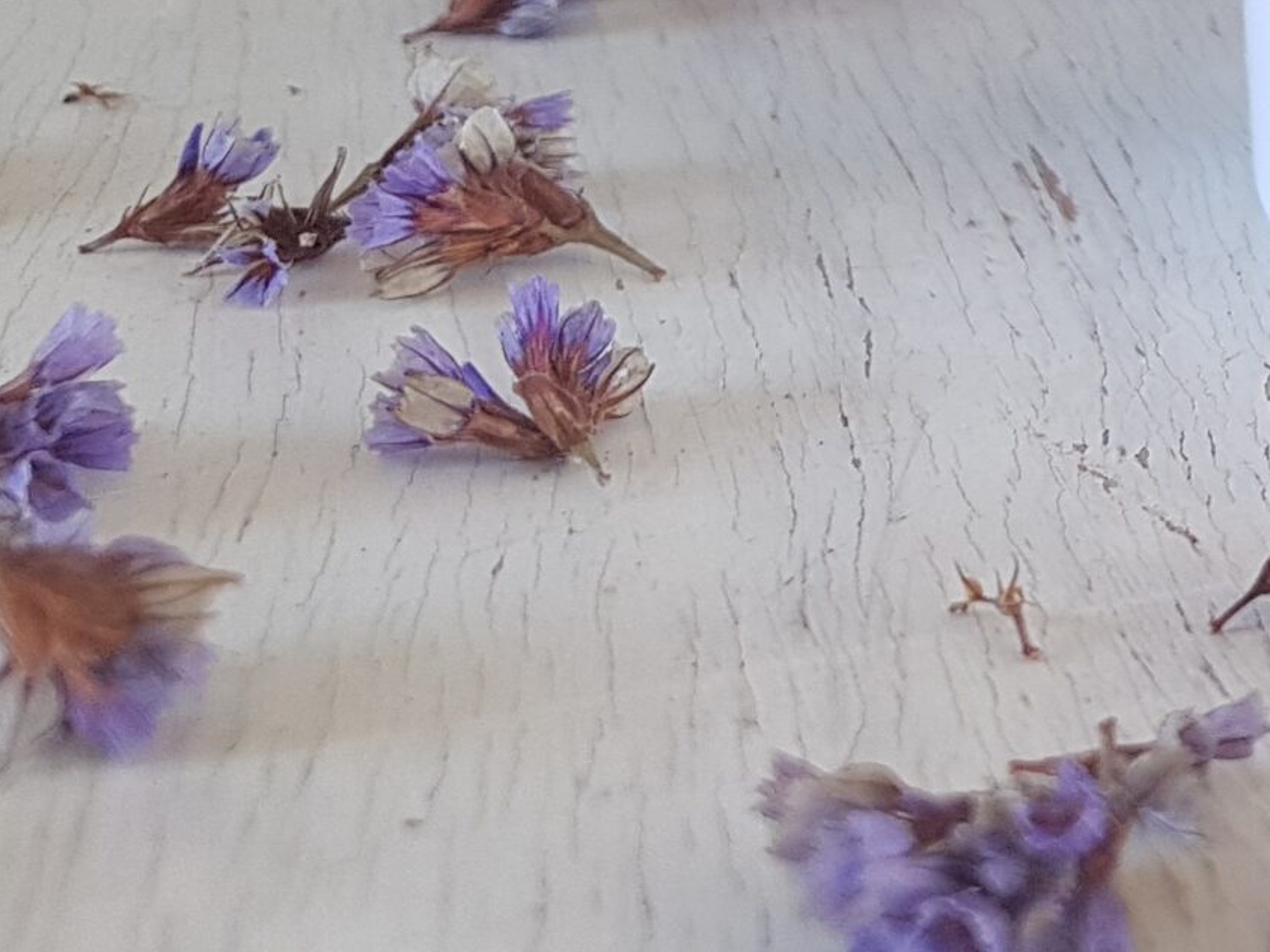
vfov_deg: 16.9
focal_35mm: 79
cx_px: 1849
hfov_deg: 21.2
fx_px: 2898
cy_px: -491
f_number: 1.7
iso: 80
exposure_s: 1/100
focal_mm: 4.2
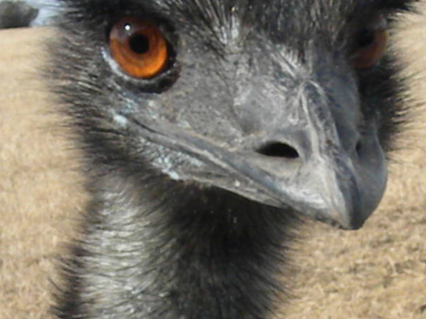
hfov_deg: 10.2
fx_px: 2386
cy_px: 351
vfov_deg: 7.6
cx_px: 283
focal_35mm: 194
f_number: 14
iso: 640
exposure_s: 1/351
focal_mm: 12.7
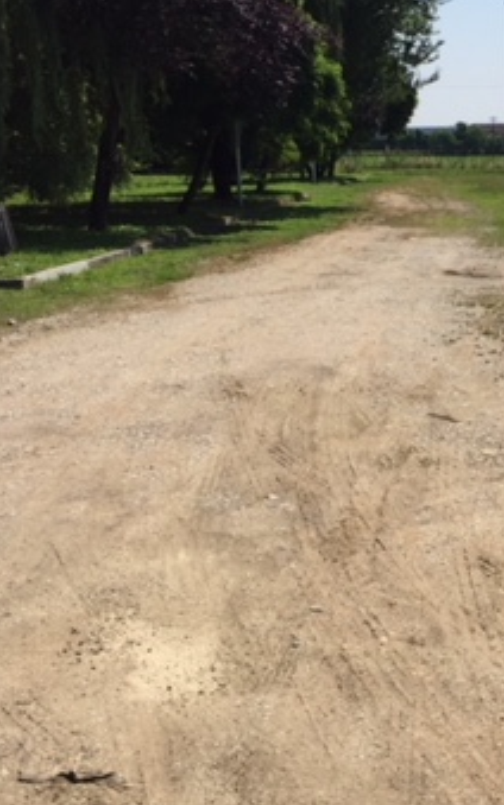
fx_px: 1274
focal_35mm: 58
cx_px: 544
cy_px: 332
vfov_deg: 35.0
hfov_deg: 21.3
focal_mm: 4.15
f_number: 2.2
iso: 32
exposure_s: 1/3300
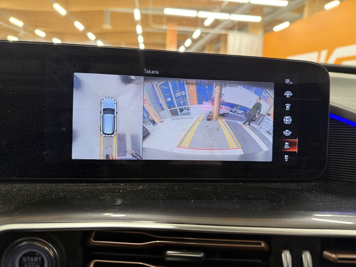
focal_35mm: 24
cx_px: 178
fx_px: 247
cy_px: 134
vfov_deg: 56.8
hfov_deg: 71.6
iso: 320
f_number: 1.78
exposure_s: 1/59
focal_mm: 6.76
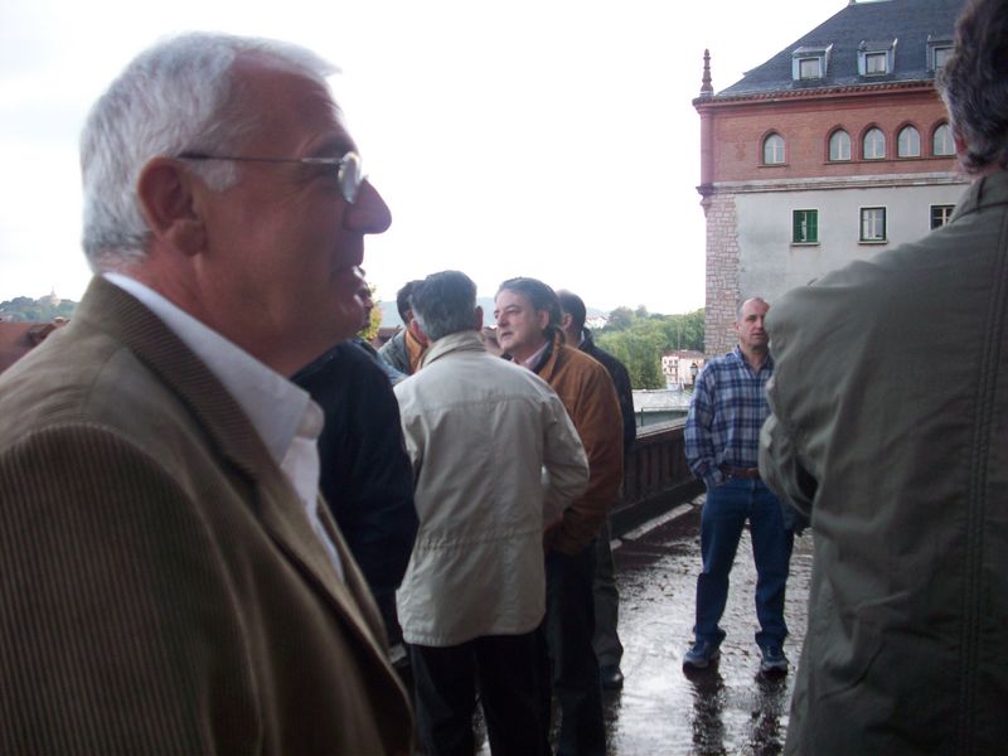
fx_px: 1077
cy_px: 378
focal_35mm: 37
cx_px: 504
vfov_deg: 38.7
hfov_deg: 50.1
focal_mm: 6.2
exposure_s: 1/235
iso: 80
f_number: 2.8
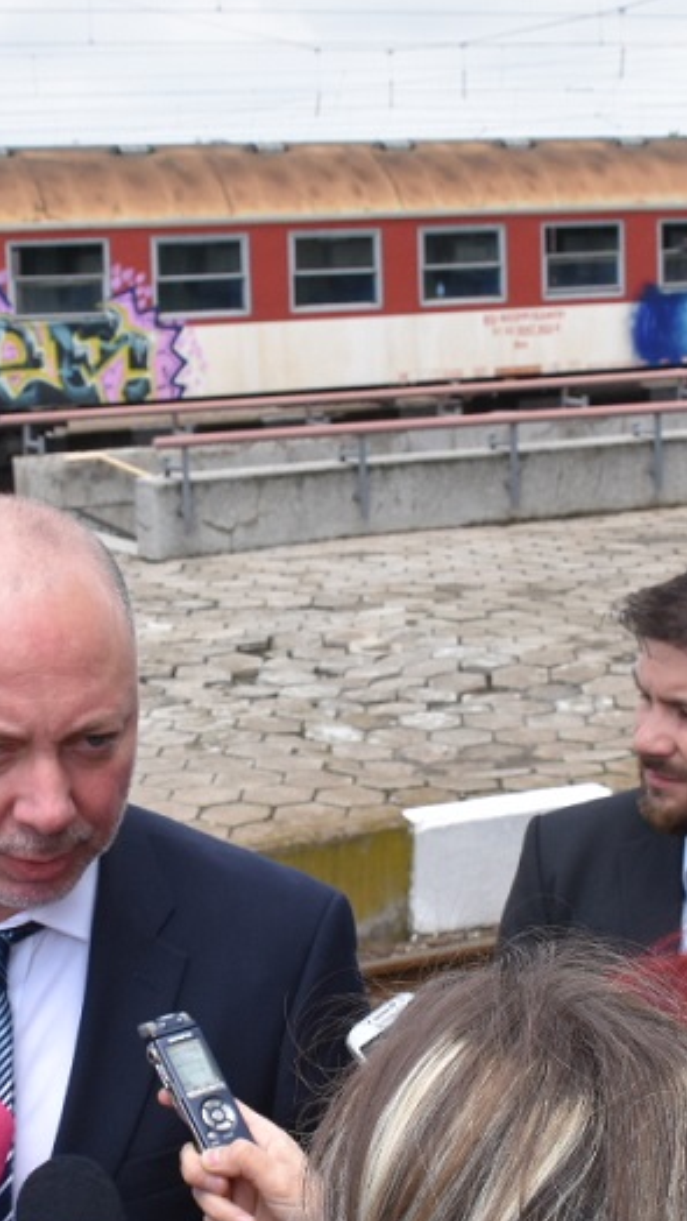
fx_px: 2265
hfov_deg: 17.2
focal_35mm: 70
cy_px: 648
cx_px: 277
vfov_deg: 30.1
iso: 450
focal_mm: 18
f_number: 8
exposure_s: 1/500
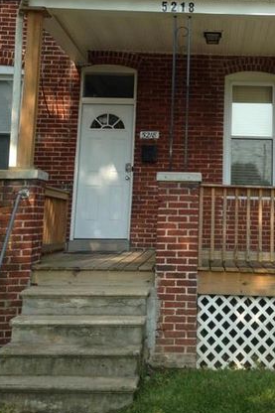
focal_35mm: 55
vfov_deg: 35.7
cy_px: 122
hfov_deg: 24.3
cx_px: 206
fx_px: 631
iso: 50
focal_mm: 4.12
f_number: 2.4
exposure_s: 1/602
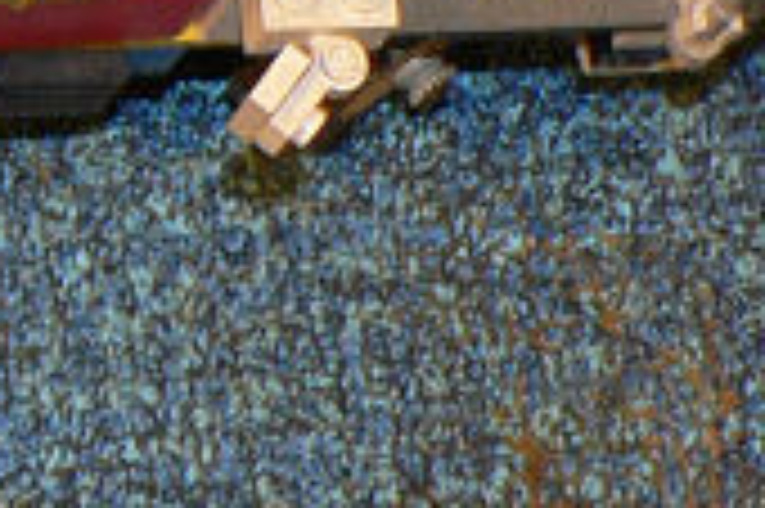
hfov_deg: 10.8
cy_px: -553
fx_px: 3736
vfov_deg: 7.4
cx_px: -675
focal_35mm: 176
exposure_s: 1/8
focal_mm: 6
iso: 100
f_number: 2.8
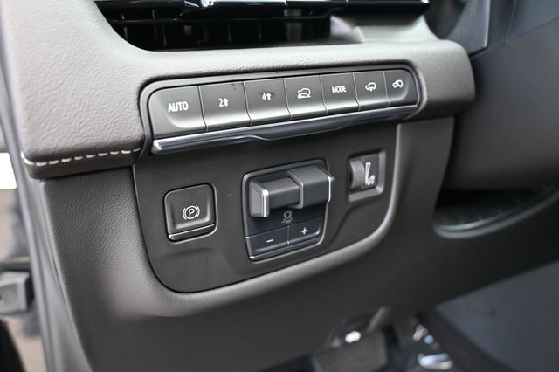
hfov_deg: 60.7
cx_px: 280
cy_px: 186
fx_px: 477
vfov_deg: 42.6
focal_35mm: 31
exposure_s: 1/125
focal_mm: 20.5
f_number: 3.8
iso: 800
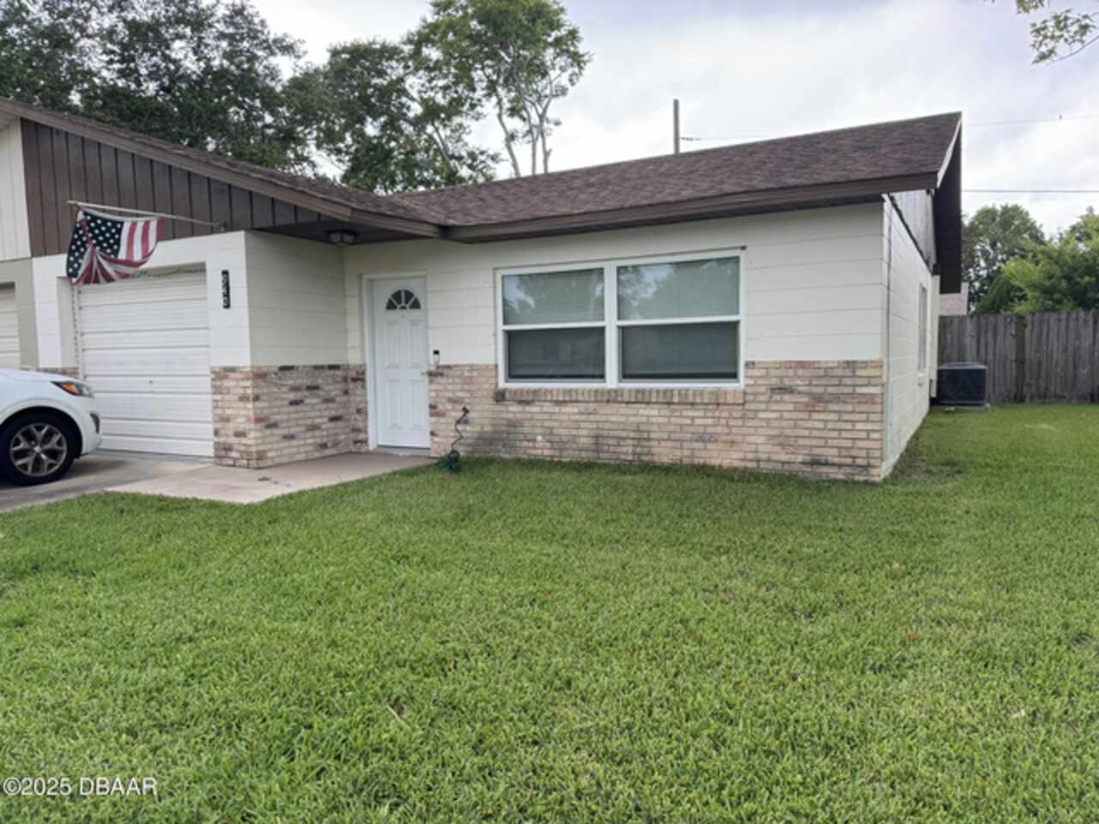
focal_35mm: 24
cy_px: 412
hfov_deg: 71.6
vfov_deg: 56.8
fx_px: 762
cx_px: 550
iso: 80
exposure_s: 1/238
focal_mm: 6.76
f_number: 1.78
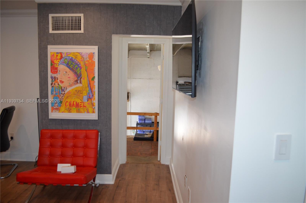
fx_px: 229
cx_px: 153
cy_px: 102
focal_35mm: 27
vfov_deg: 47.7
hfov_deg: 67.5
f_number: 3.5
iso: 900
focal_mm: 18
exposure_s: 1/60
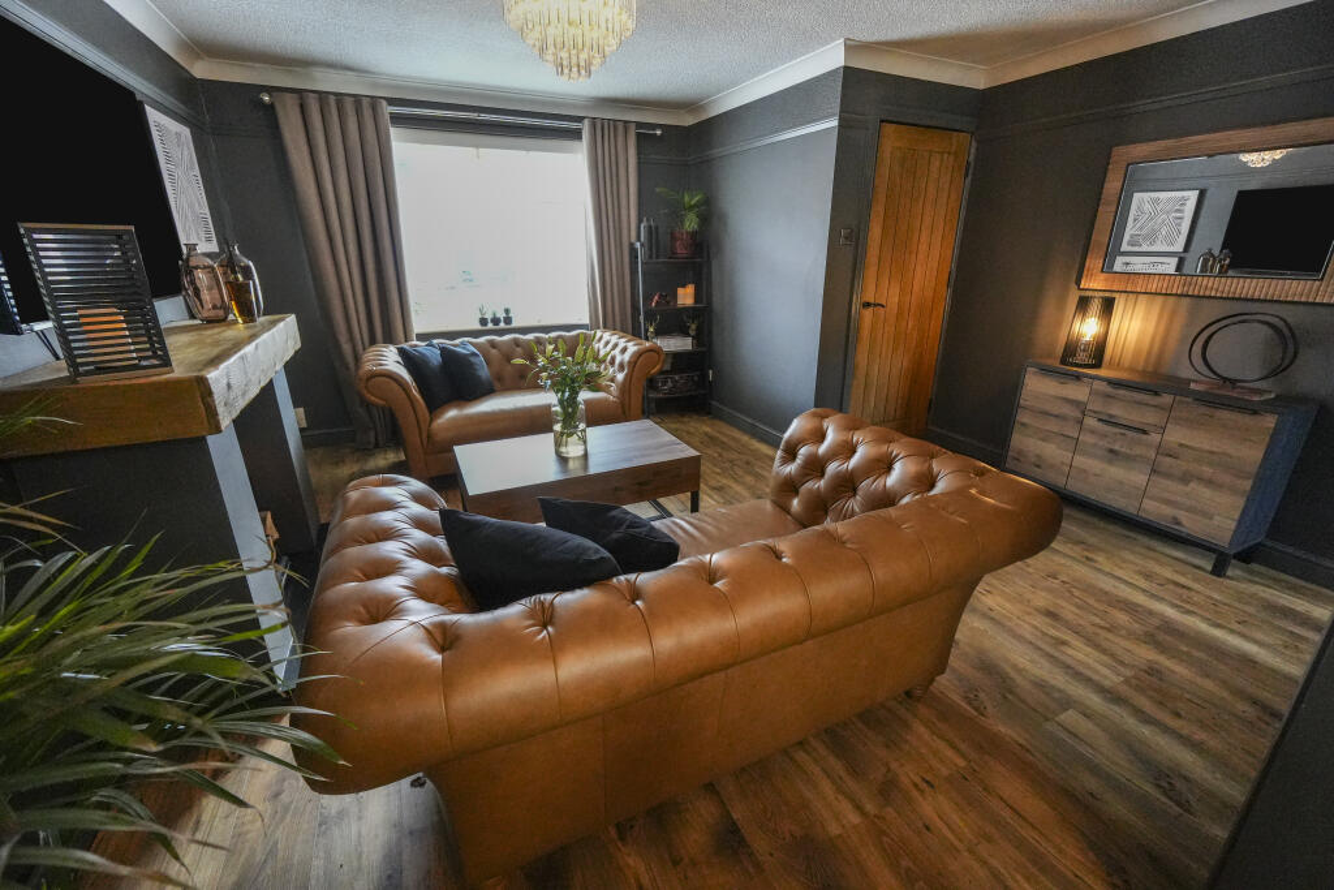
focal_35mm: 15
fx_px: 556
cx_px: 667
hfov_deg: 100.4
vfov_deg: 77.3
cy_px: 445
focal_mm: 10
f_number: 4
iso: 5000
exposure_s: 1/160
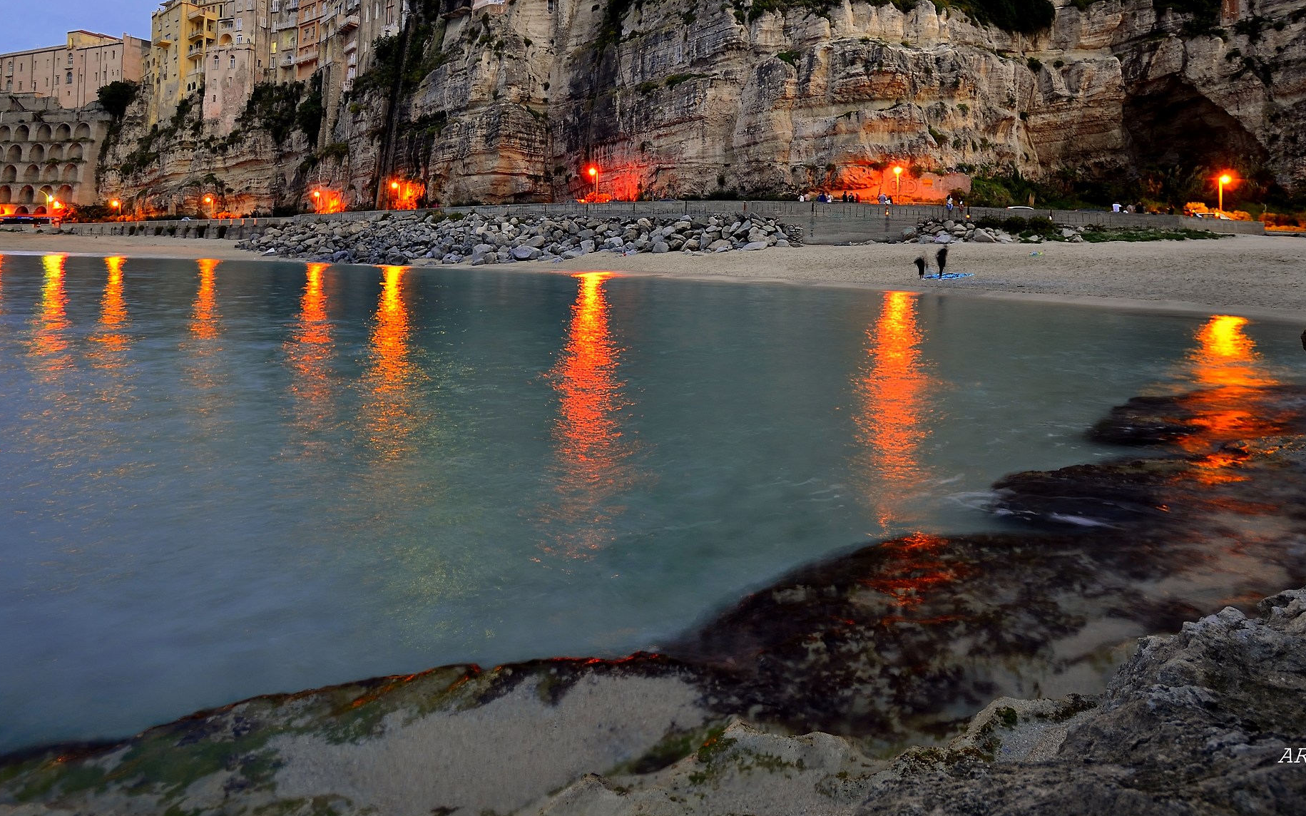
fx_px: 712
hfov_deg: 84.9
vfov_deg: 58.0
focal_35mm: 20
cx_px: 703
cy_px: 256
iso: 100
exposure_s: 1.3
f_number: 3.5
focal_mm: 10
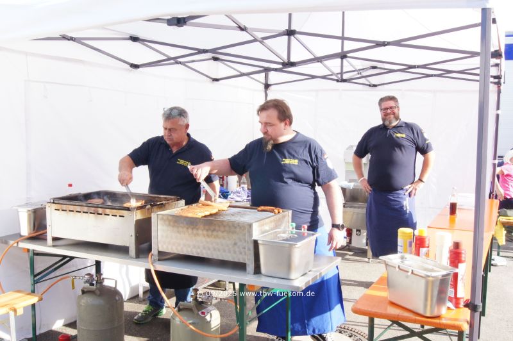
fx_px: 513
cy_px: 170
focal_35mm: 36
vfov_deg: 36.8
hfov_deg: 53.2
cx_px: 256
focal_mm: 24
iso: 500
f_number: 25
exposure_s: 1/40
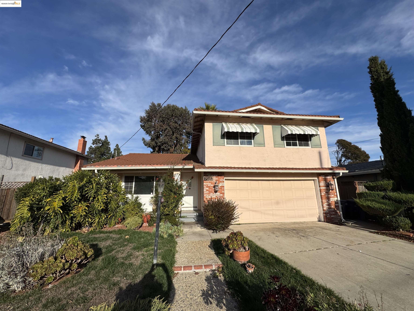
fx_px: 167
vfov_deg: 85.7
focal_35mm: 14
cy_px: 156
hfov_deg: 102.1
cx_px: 207
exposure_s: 1/3906
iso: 40
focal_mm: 2.22
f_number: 2.2
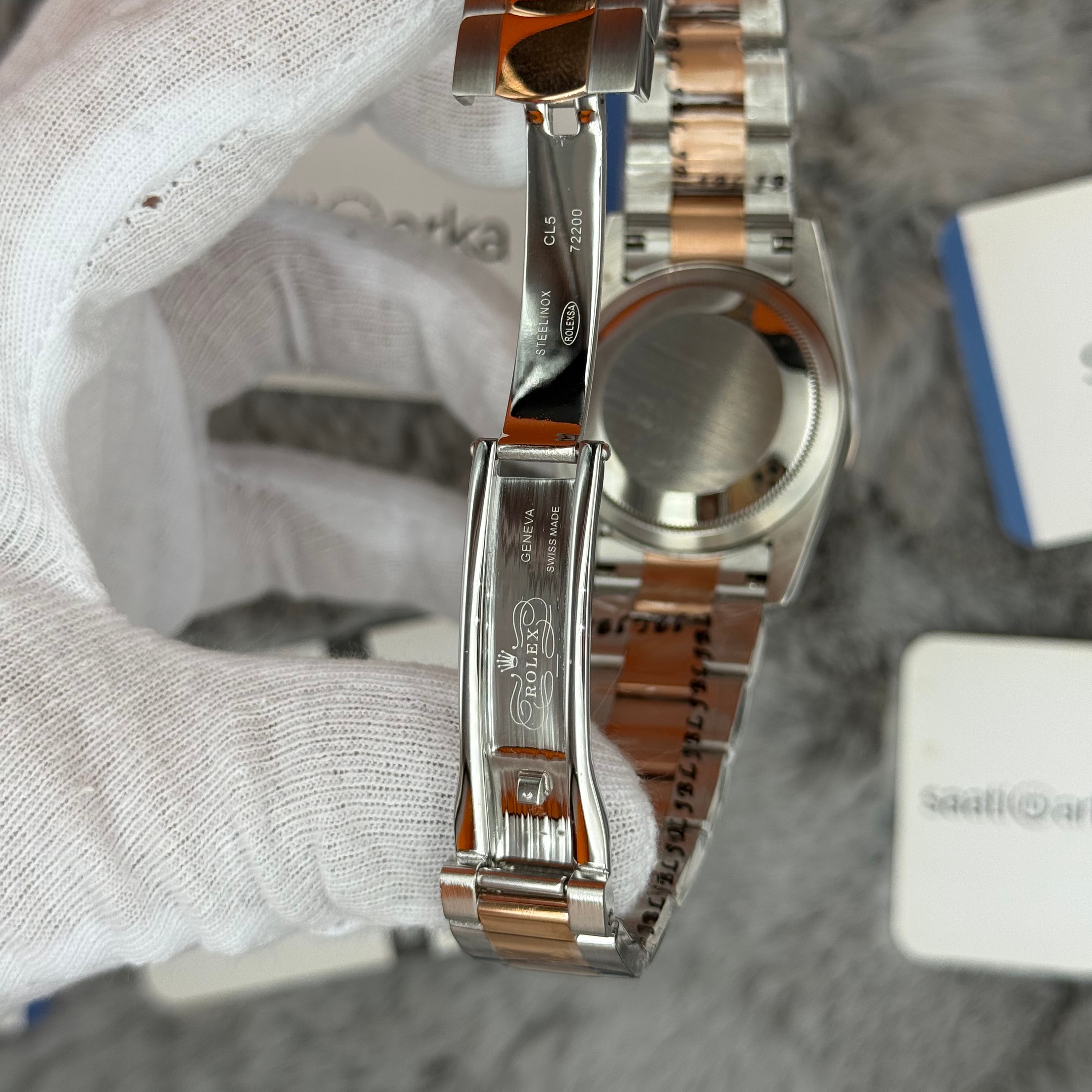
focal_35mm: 57
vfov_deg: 30.0
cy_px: 436
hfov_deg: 30.0
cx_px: 544
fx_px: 2034
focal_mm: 6.76
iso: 64
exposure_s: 1/855
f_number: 1.78
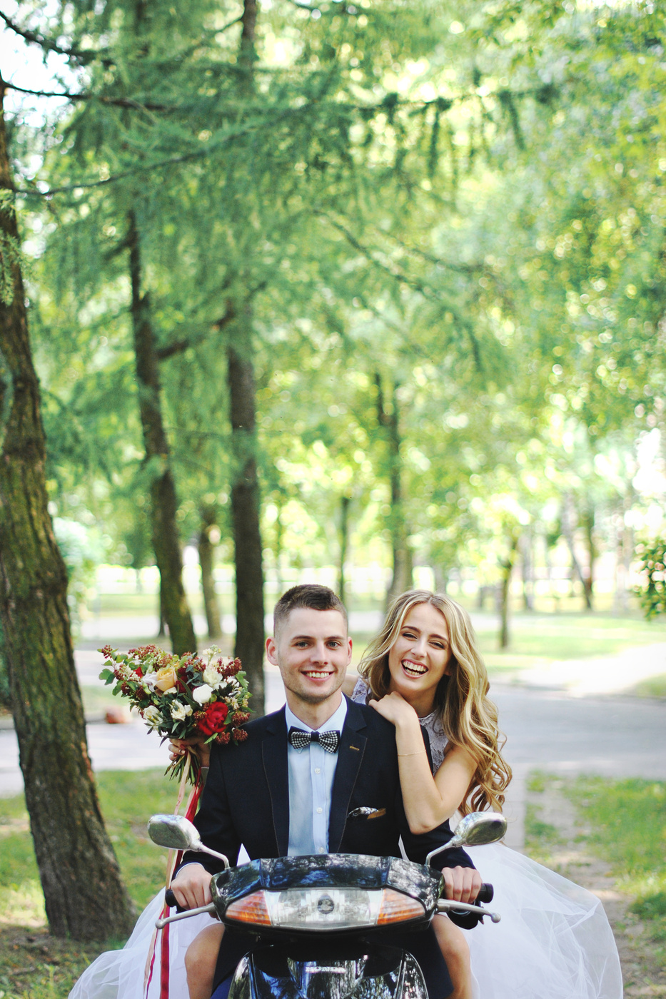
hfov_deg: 18.2
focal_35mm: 75
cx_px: 333
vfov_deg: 27.0
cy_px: 500
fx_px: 2082
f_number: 1.6
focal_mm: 50
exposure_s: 1/500
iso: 200
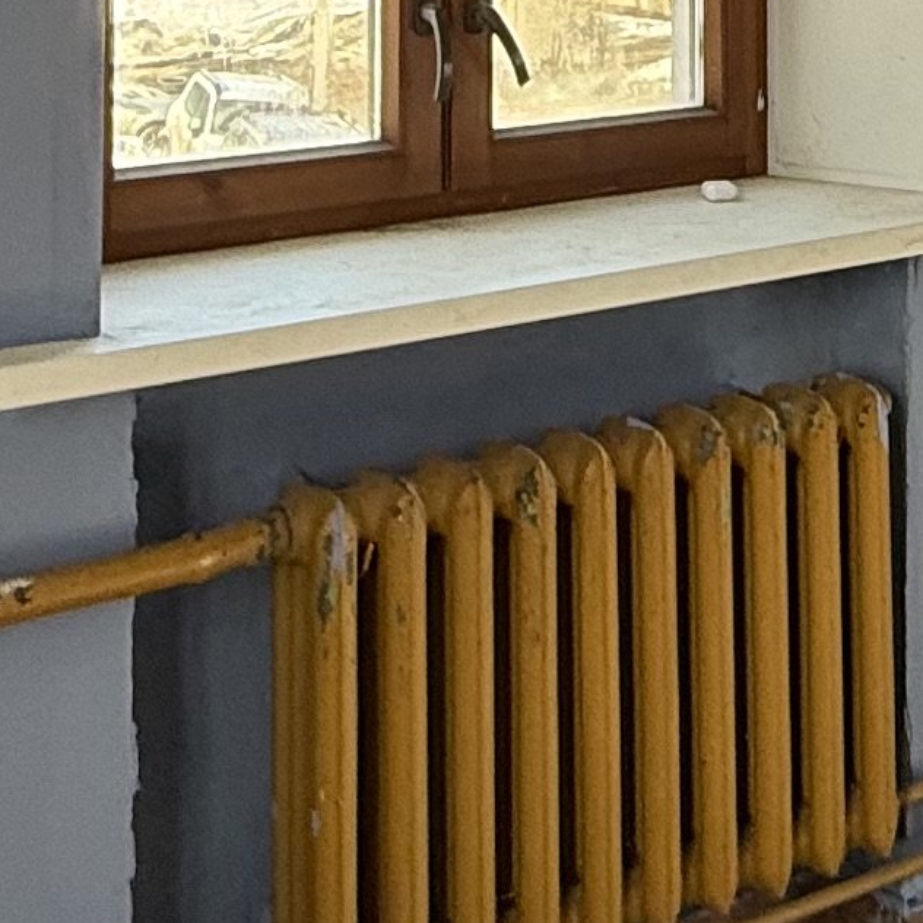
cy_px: -311
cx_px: 884
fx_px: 2383
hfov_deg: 21.3
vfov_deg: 19.9
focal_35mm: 79
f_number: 2.2
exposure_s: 1/120
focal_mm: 2.22
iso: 64
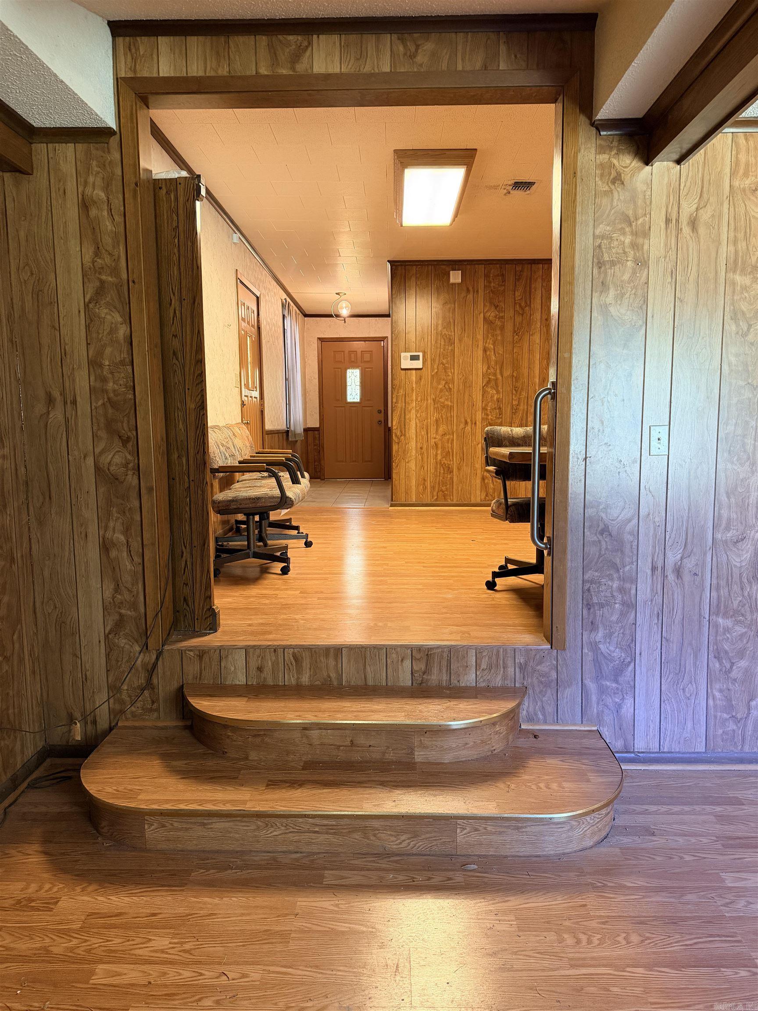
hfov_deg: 56.8
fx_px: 701
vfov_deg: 71.6
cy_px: 506
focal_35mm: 24
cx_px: 379
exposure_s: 1/60
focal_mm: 6.76
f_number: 1.78
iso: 500
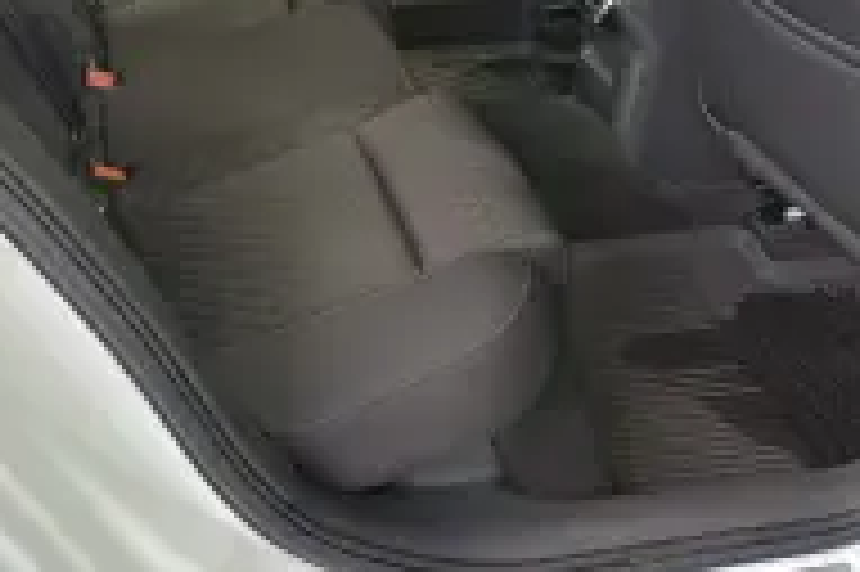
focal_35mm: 49
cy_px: -27
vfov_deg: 25.8
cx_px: 306
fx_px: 1170
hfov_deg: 40.0
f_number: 1.8
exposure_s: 1/33.3
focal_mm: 4.65
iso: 250
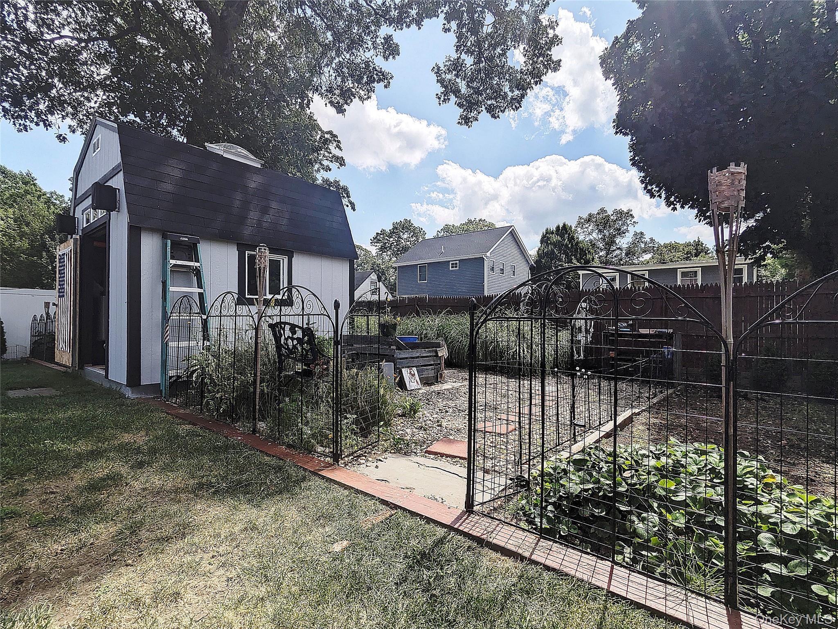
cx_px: 419
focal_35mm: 16
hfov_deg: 94.5
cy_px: 314
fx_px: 387
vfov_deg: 78.1
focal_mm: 2.22
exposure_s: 1/2268
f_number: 2.2
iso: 34
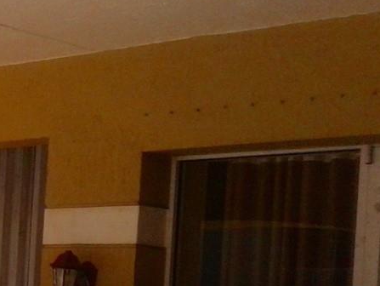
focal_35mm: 118
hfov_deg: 14.8
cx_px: -276
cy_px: 363
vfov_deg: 12.2
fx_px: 1296
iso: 50
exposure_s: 1/856
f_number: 2.2
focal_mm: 3.3
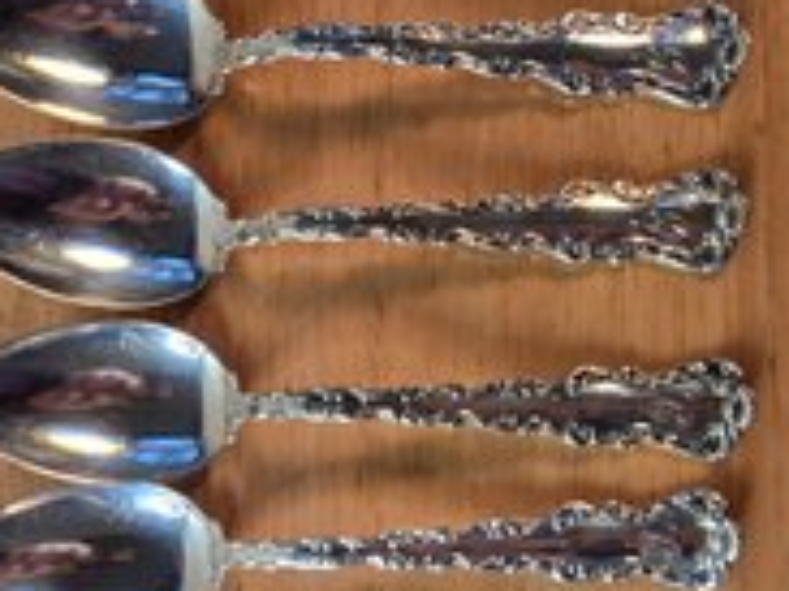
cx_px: 360
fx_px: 979
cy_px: 498
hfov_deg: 43.8
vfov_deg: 32.4
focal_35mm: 43
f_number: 1.8
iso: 80
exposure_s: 1/120
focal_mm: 5.4
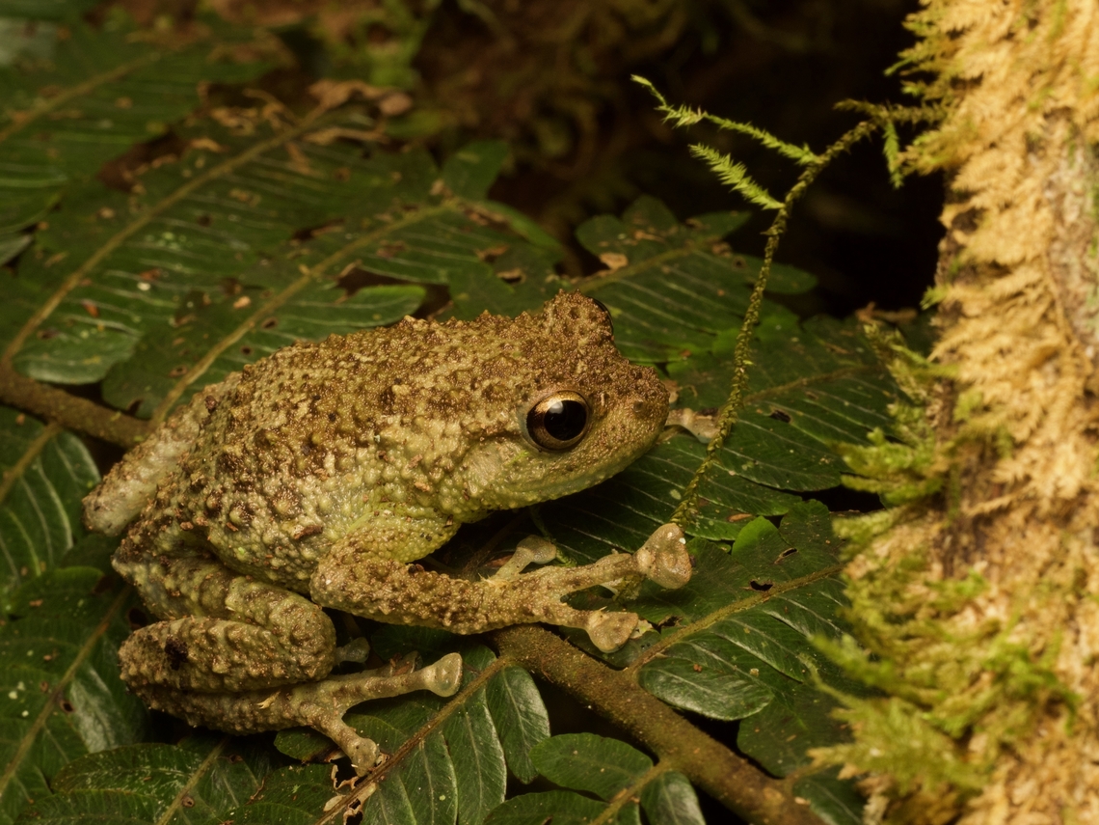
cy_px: 412
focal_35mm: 120
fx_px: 3810
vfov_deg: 12.3
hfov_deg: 16.4
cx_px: 550
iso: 400
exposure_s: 1/125
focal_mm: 60
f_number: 13
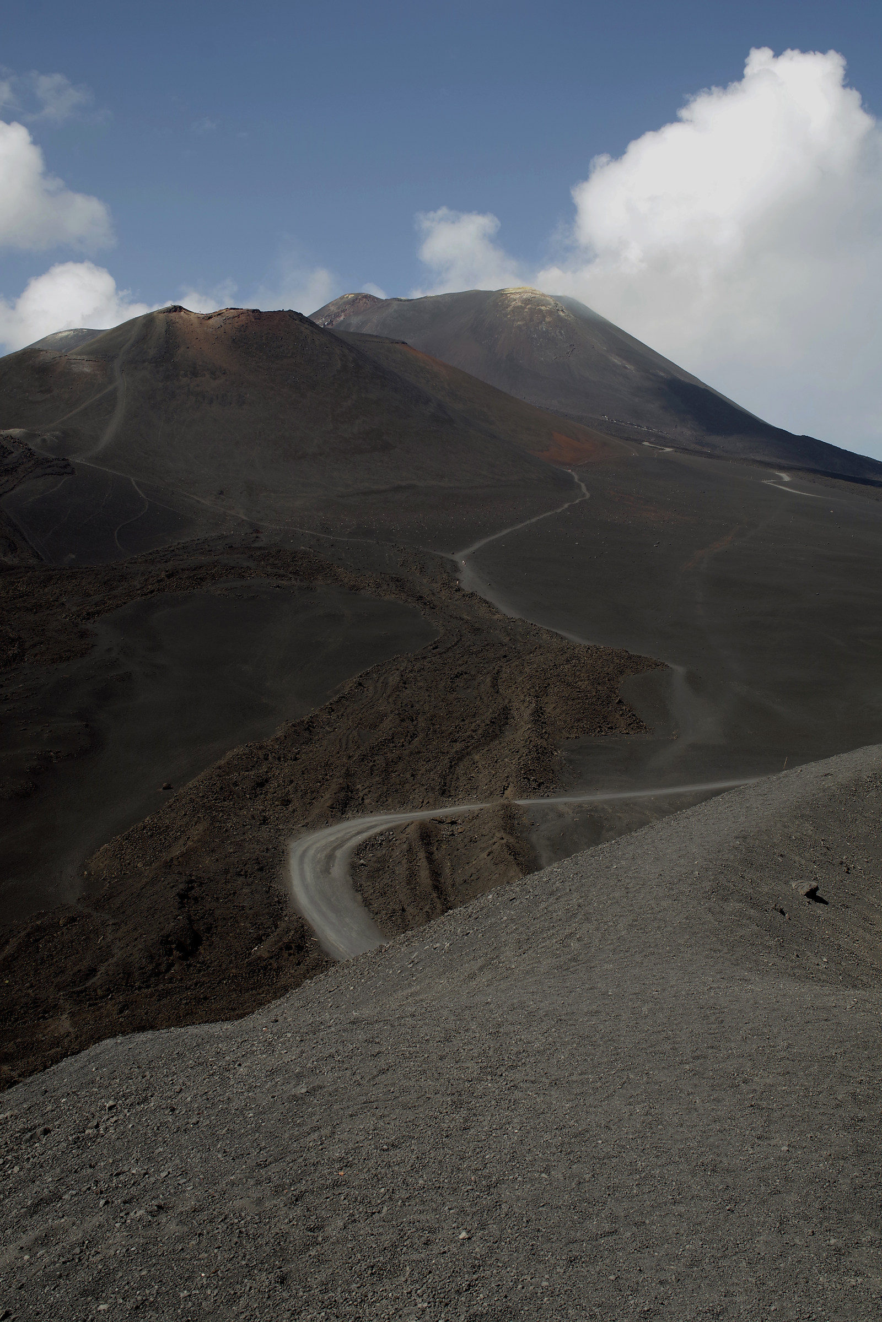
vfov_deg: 46.4
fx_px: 1543
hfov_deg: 31.9
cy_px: 661
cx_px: 441
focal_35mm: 42
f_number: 8
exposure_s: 1/125
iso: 100
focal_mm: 28
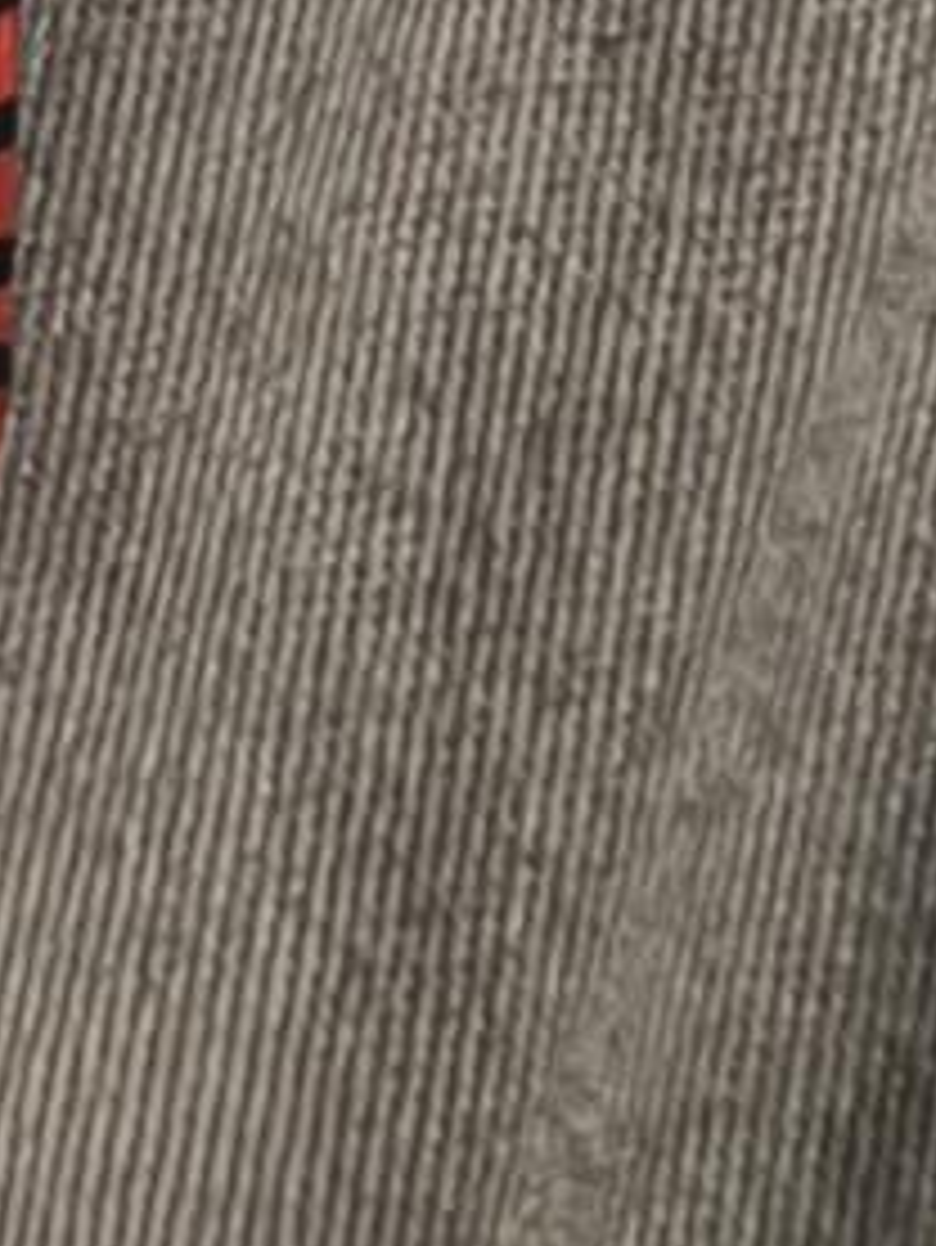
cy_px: -2155
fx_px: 5620
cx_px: -1516
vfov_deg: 10.2
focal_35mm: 156
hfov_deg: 8.5
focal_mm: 1.95
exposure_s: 1/25
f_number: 2.2
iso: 1250
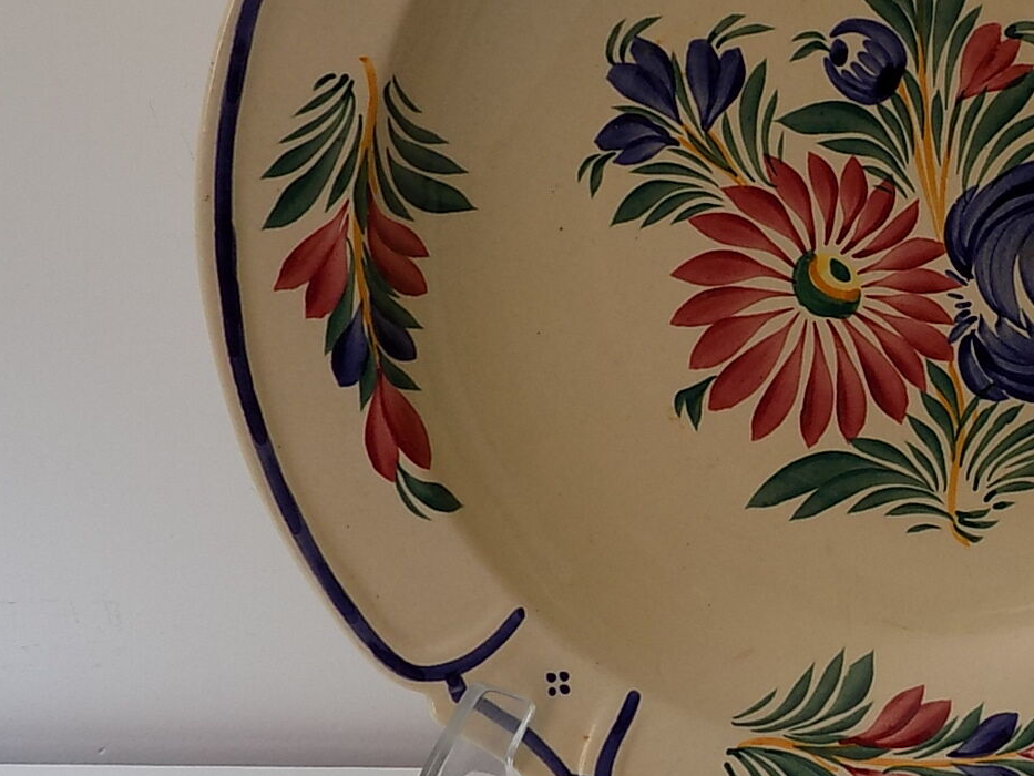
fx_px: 1673
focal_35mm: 56
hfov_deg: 32.9
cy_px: 323
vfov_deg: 26.1
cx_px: 891
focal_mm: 4
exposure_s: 1/80
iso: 80
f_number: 3.1
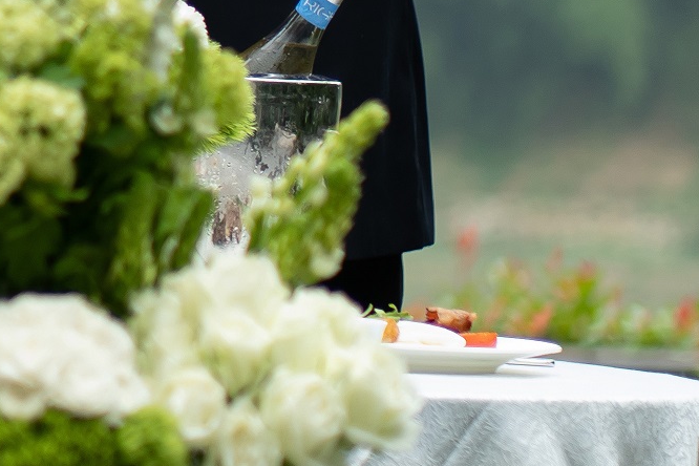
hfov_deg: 4.5
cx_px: -929
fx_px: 8679
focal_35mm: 447
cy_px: -616
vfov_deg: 3.0
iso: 80
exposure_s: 1/250
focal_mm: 85
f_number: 1.8
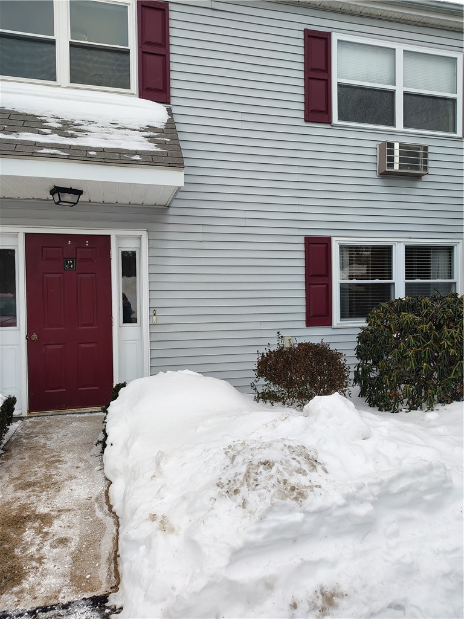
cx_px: 232
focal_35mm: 24
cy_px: 310
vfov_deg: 71.6
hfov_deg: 56.8
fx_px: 429
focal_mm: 5.56
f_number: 1.8
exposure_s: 1/150
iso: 100
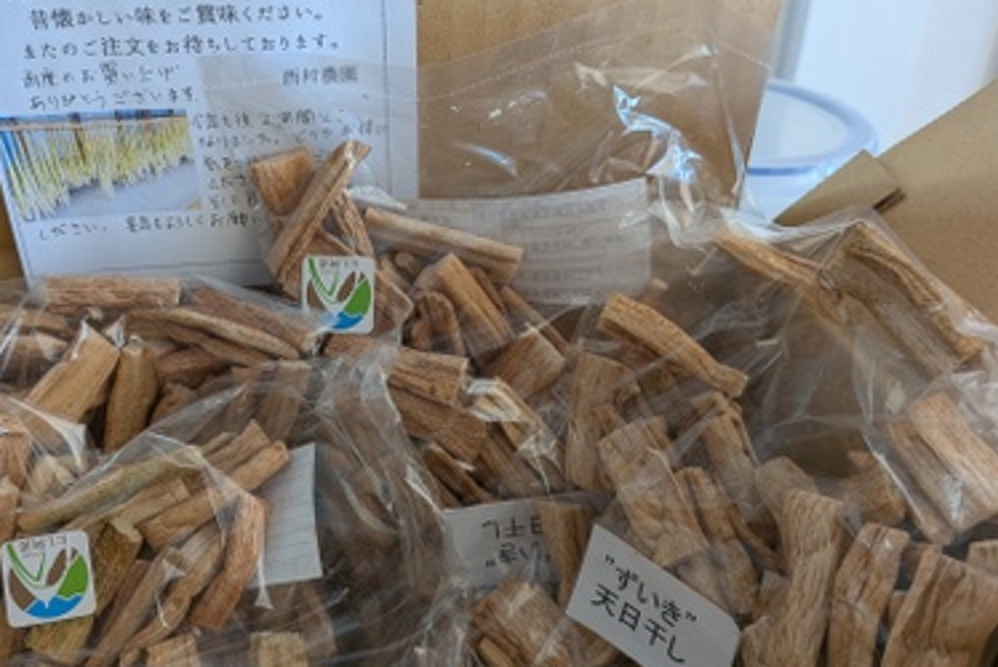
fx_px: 888
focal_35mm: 32
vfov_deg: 41.2
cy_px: 328
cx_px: 430
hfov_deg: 58.5
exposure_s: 1/33.3
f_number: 1.7
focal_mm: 4.53
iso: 36
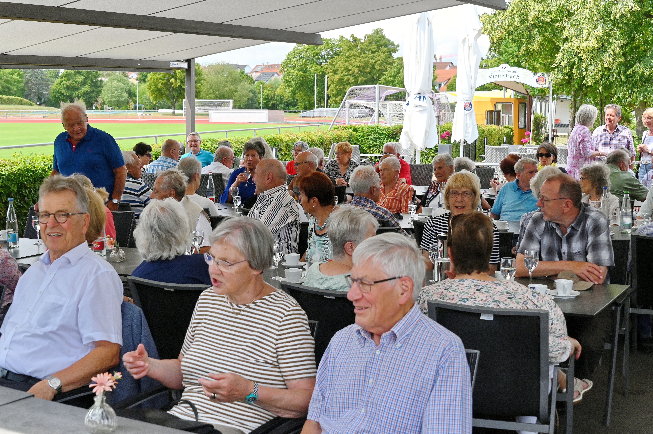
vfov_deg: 28.0
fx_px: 870
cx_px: 326
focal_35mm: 48
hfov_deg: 41.1
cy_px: 217
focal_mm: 48
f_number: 8
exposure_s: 1/400
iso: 800
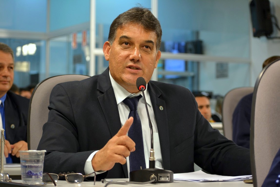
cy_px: 94
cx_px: 140
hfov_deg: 19.4
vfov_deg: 13.1
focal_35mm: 105
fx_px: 817
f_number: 4.5
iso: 560
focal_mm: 70
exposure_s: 1/60
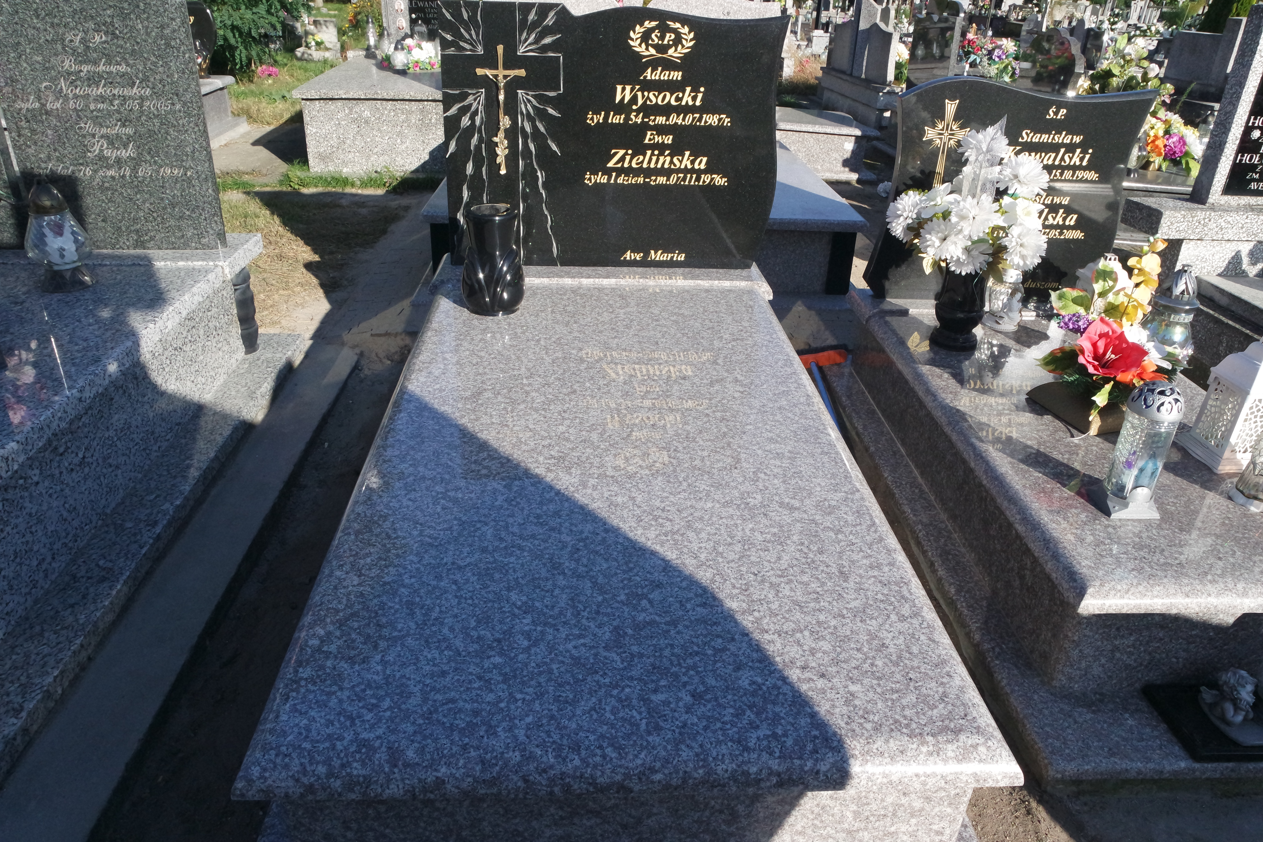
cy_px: 421
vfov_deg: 53.1
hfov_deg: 73.7
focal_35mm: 24
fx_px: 842
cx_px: 632
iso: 1600
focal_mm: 16
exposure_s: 1/800
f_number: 11
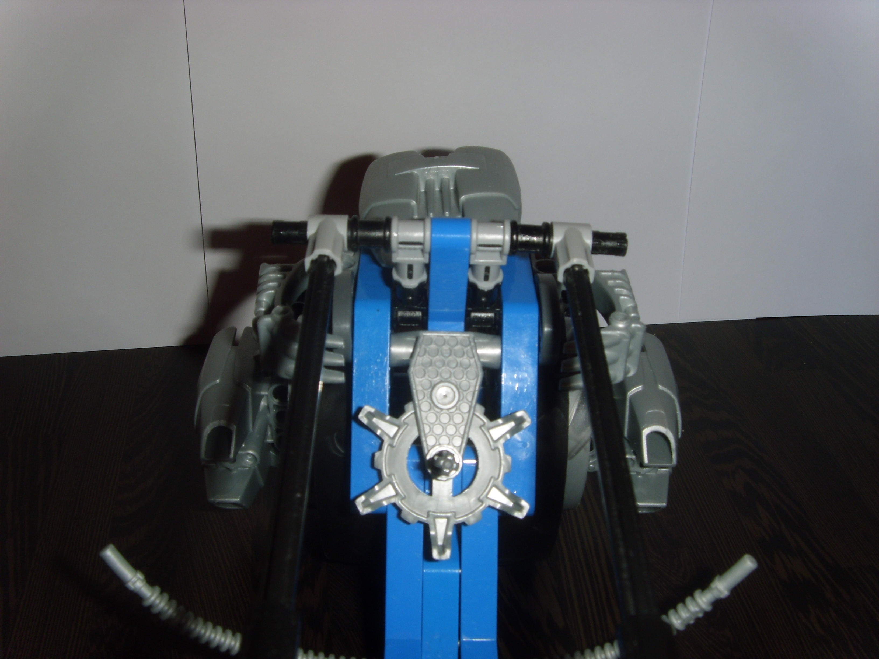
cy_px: 330
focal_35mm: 31
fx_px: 787
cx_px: 440
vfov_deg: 45.4
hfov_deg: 58.4
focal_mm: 6.3
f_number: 6.3
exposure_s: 1/30
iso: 50
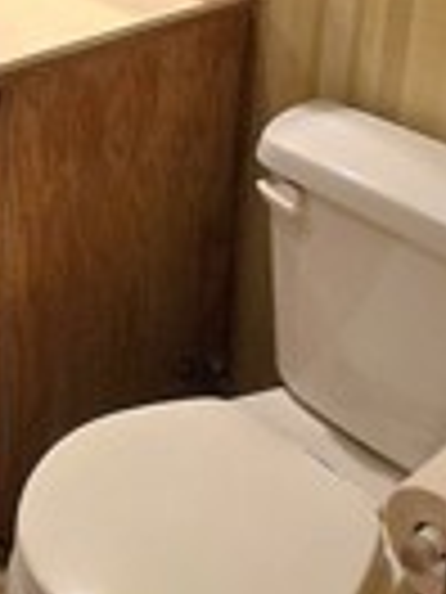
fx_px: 1082
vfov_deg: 27.1
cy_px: -122
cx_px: -50
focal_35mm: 63
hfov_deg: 22.0
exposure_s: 1/60.2
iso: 400
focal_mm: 1.7
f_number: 2.2
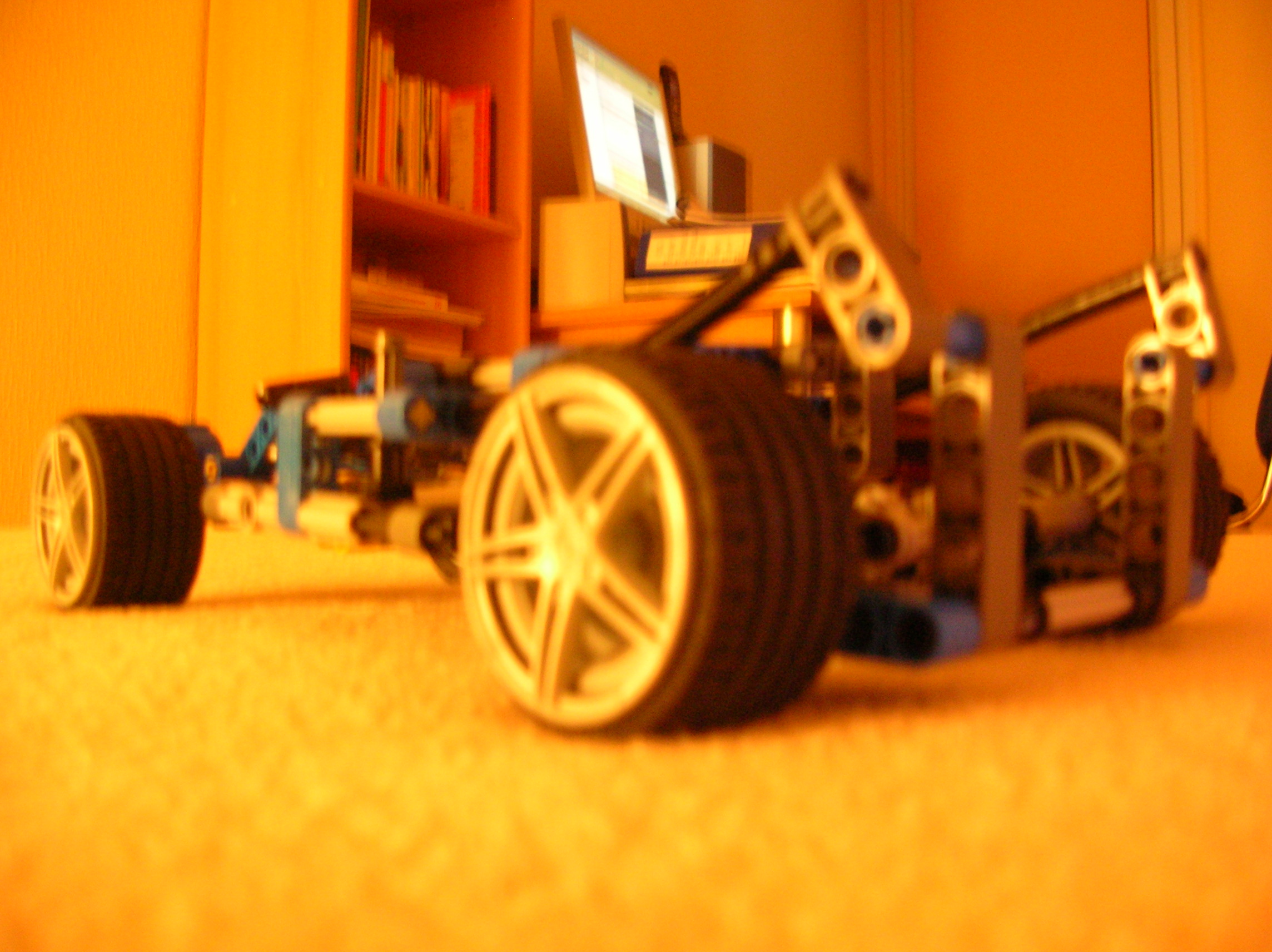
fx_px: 1285
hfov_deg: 52.7
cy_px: 476
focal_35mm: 35
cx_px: 636
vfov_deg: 40.6
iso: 200
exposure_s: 1/2.6
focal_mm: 5.8
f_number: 2.8
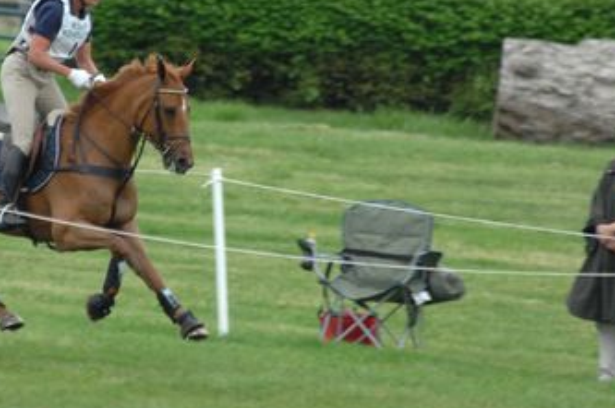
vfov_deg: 1.2
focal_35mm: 1153
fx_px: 19668
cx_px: 198
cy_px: 149
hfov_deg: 1.8
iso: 400
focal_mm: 400
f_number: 5.6
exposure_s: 1/400
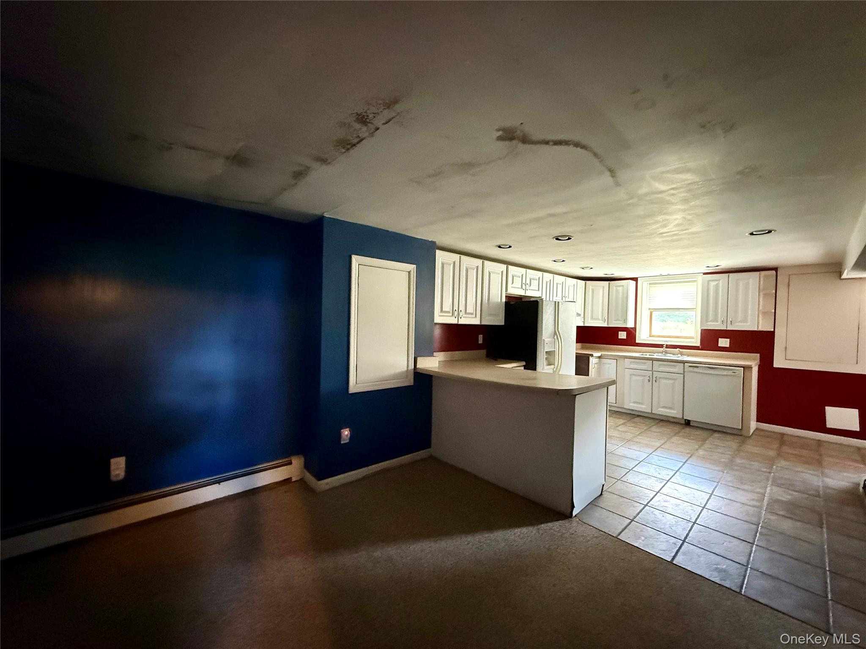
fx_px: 350
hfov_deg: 102.1
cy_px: 324
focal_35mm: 14
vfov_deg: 85.7
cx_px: 433
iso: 1250
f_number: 2.2
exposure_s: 1/40
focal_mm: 2.22
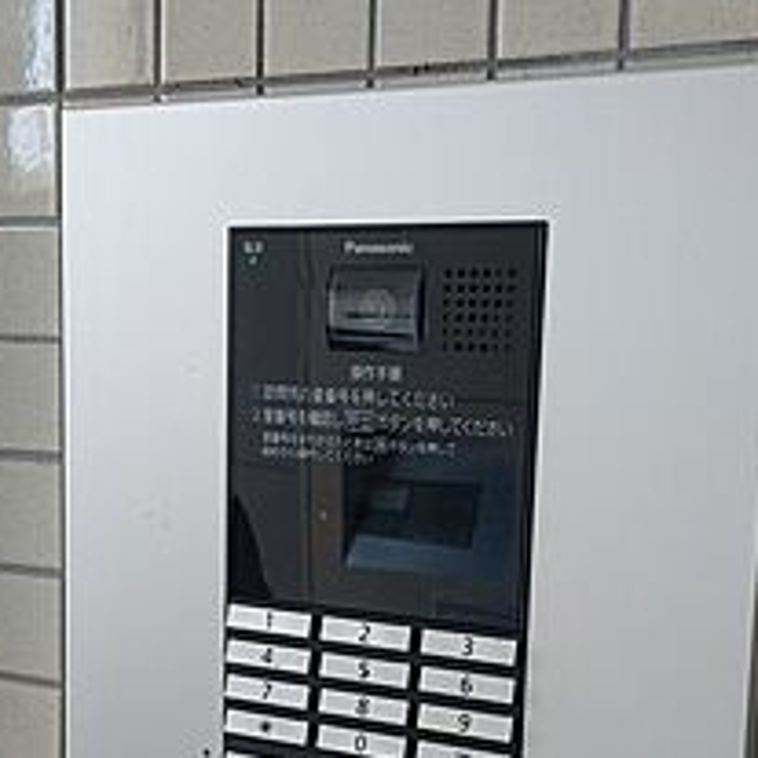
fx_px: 1288
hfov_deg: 32.7
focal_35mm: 52
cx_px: 465
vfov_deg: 31.7
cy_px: 635
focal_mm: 5.23
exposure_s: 1/120
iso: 100
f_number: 1.8
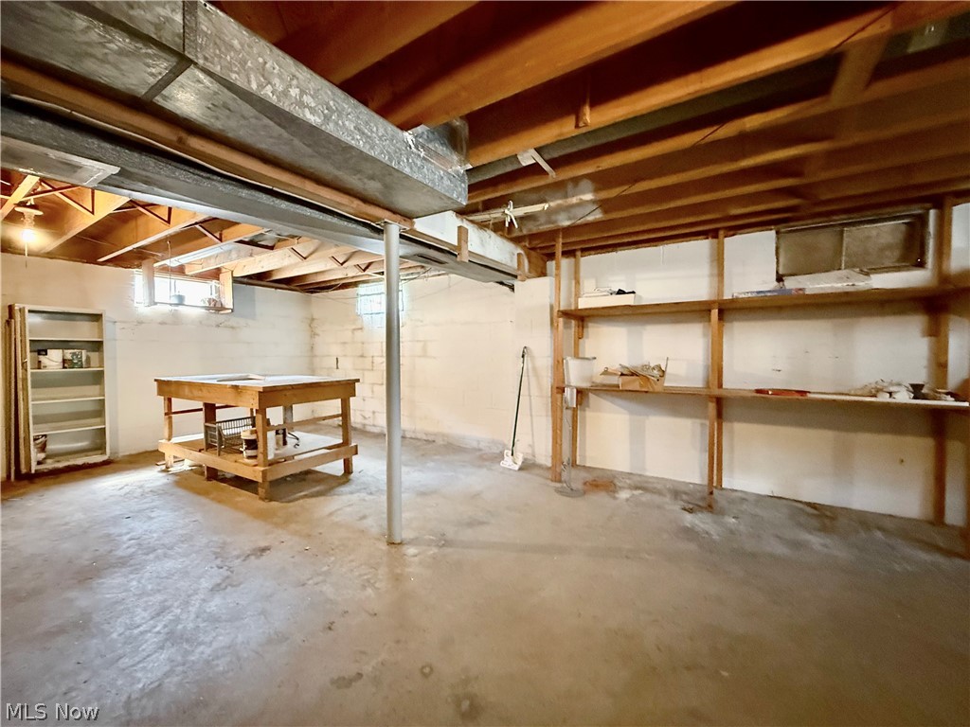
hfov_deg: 102.1
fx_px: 392
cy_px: 364
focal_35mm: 14
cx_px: 485
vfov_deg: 85.7
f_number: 2.2
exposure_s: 1/40
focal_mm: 2.22
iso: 1000
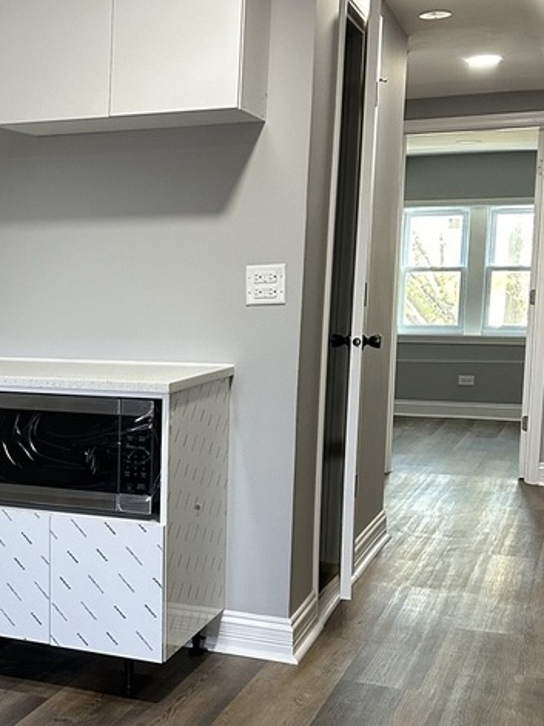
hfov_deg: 24.8
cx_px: -43
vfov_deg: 34.8
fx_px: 1153
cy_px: 430
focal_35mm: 55
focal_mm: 6.86
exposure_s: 1/60
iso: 320
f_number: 1.78
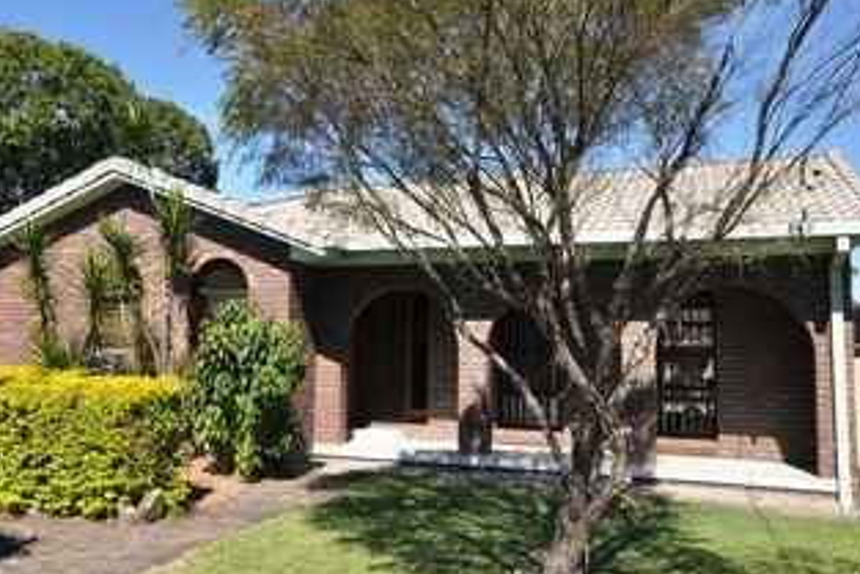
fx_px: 860
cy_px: 268
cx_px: 335
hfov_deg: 52.7
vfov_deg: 36.9
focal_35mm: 36
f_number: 9
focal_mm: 16
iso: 200
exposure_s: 1/320
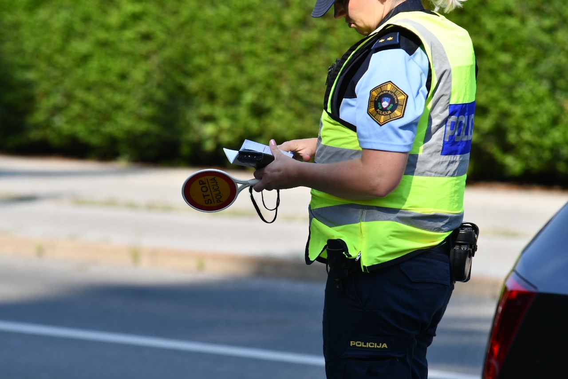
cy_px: 190
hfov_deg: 6.9
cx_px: 284
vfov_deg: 4.6
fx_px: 4734
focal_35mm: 300
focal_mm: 200
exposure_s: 1/1000
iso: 280
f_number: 5.6
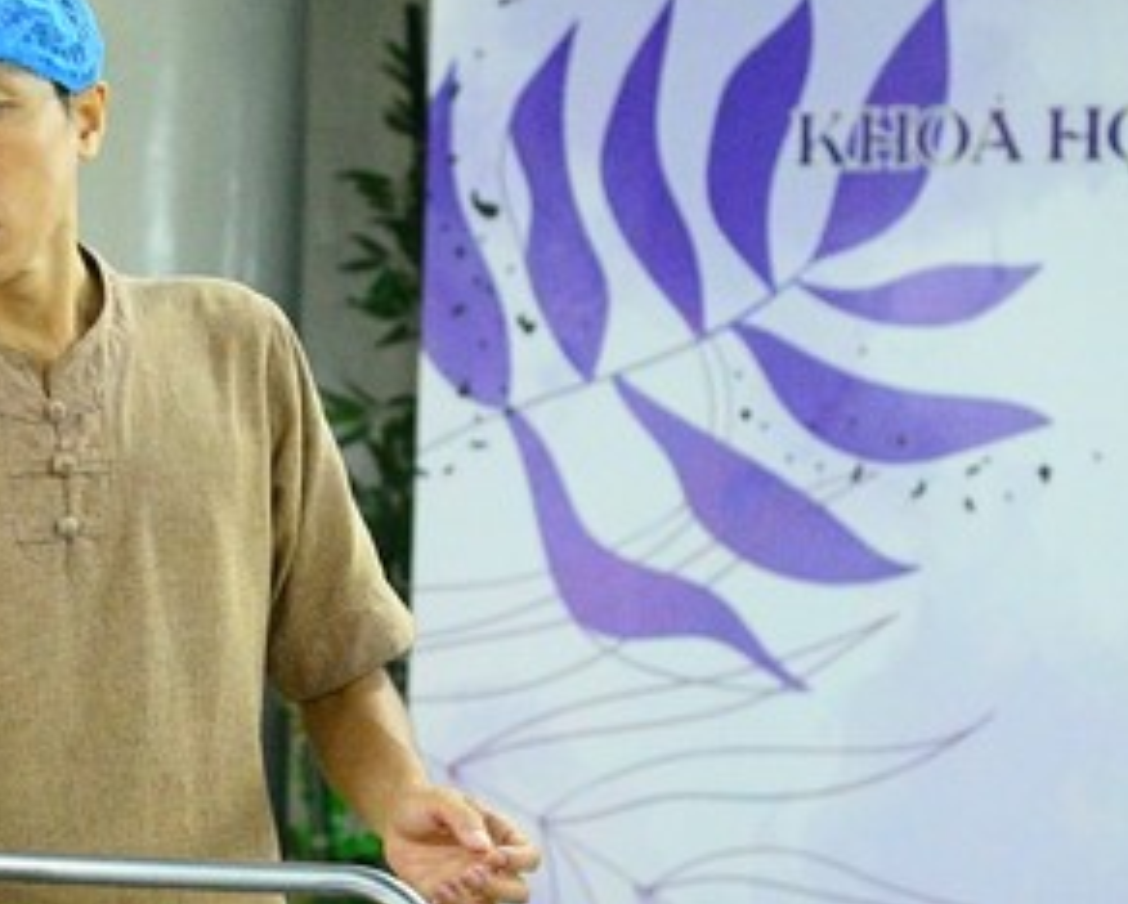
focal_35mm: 146
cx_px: -8
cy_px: 382
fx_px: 4877
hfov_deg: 13.0
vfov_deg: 10.6
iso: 32000
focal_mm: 70
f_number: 4.5
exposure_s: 1/200
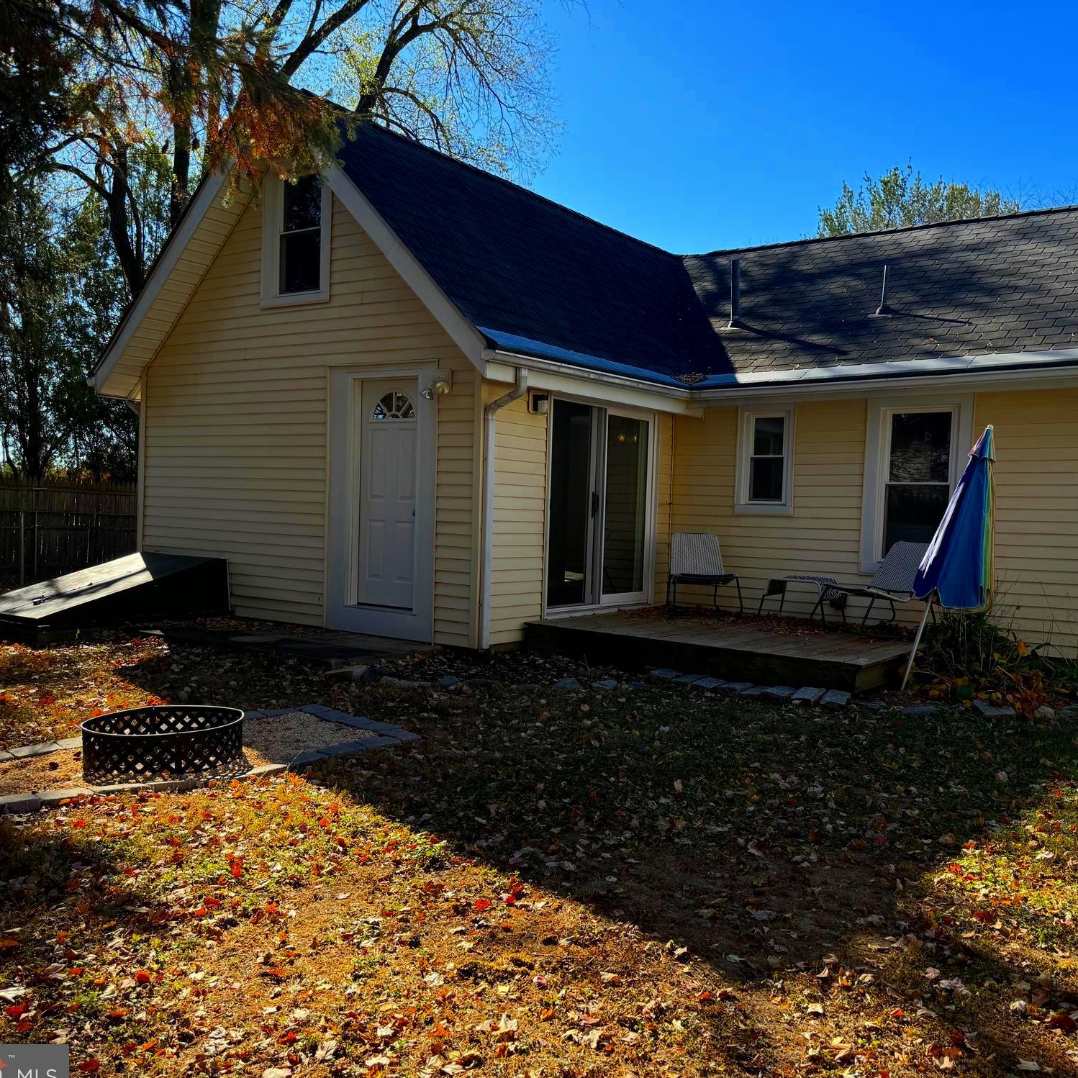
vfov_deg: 55.6
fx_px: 1022
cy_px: 551
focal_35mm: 29
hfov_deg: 55.4
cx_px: 626
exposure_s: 1/2833
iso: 80
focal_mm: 6.76
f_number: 1.78
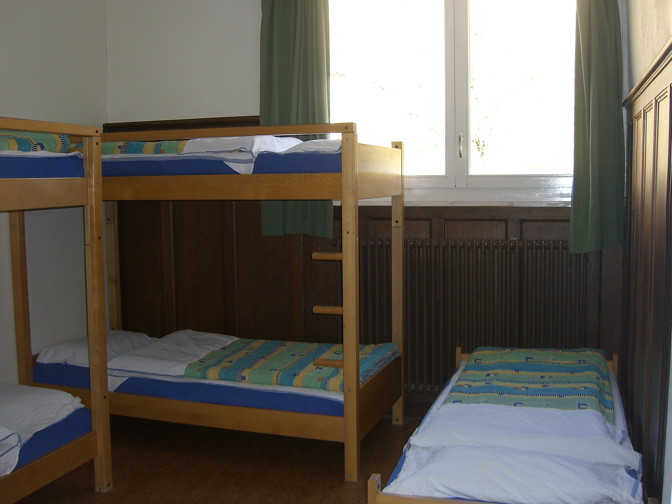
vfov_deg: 37.7
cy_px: 252
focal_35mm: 38
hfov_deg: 49.0
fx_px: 738
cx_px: 336
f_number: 2.8
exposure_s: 1/60
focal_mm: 7.9
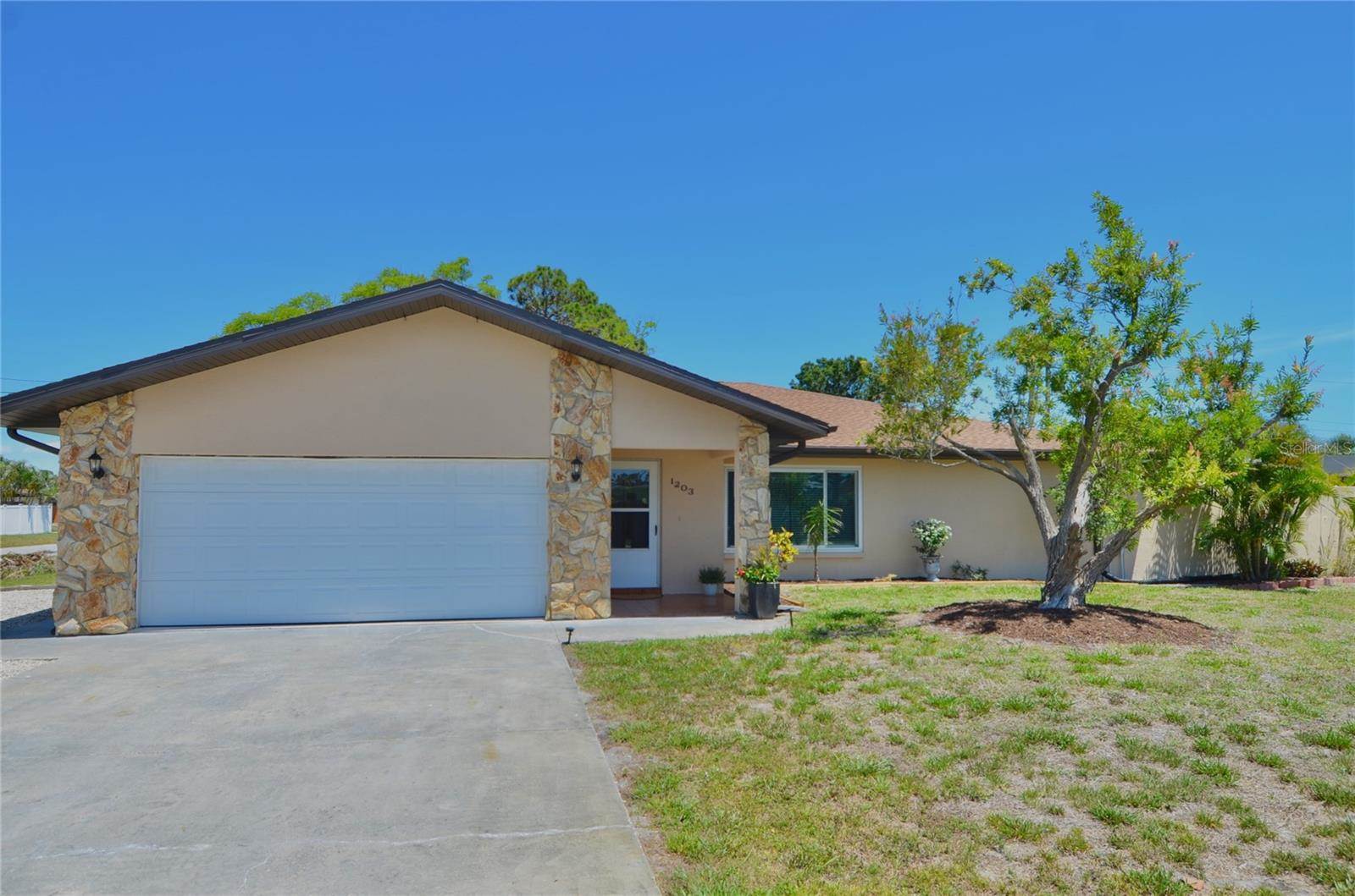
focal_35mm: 36
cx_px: 678
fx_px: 1352
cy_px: 448
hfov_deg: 53.2
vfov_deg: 36.7
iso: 110
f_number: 8
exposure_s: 1/250
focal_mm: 24
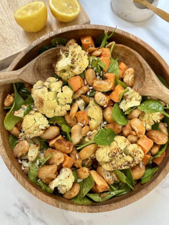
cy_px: 112
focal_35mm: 24
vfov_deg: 71.6
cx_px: 84
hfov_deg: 56.8
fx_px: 156
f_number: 1.78
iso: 250
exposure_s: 1/62
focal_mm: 6.86
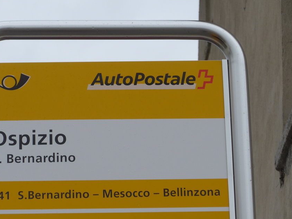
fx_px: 1687
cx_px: 127
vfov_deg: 7.4
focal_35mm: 200
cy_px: 114
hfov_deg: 9.9
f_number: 5.4
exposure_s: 1/250
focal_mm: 27.3
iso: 80
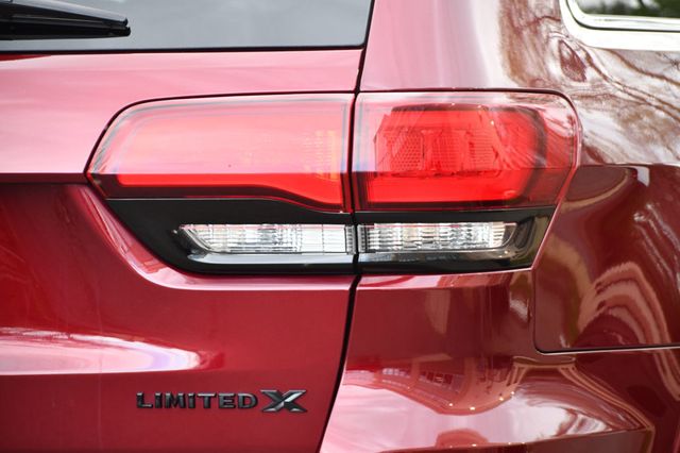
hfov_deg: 11.2
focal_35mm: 183
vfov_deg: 7.5
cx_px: 340
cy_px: 226
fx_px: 3455
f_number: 4.8
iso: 800
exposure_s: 1/125
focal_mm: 122
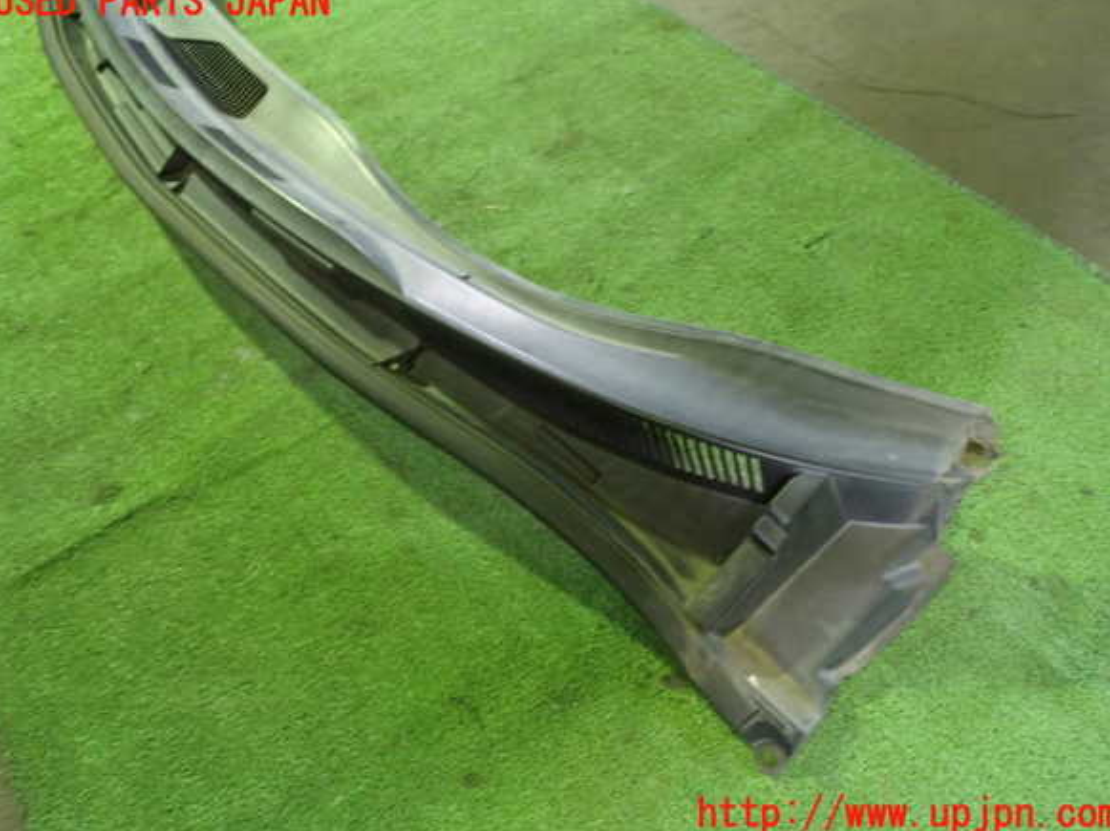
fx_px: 993
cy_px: 409
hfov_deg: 58.4
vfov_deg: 45.4
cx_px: 556
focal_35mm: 31
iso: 800
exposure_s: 1/30
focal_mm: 5.4
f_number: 2.3
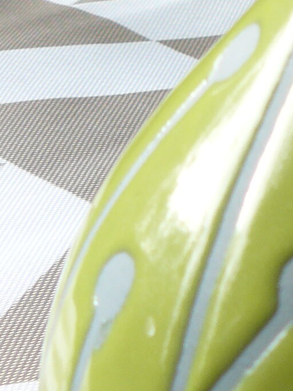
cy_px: 210
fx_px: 1818
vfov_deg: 12.3
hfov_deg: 8.7
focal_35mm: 161
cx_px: 593
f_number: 3.2
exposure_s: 1/100
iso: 100
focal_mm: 6
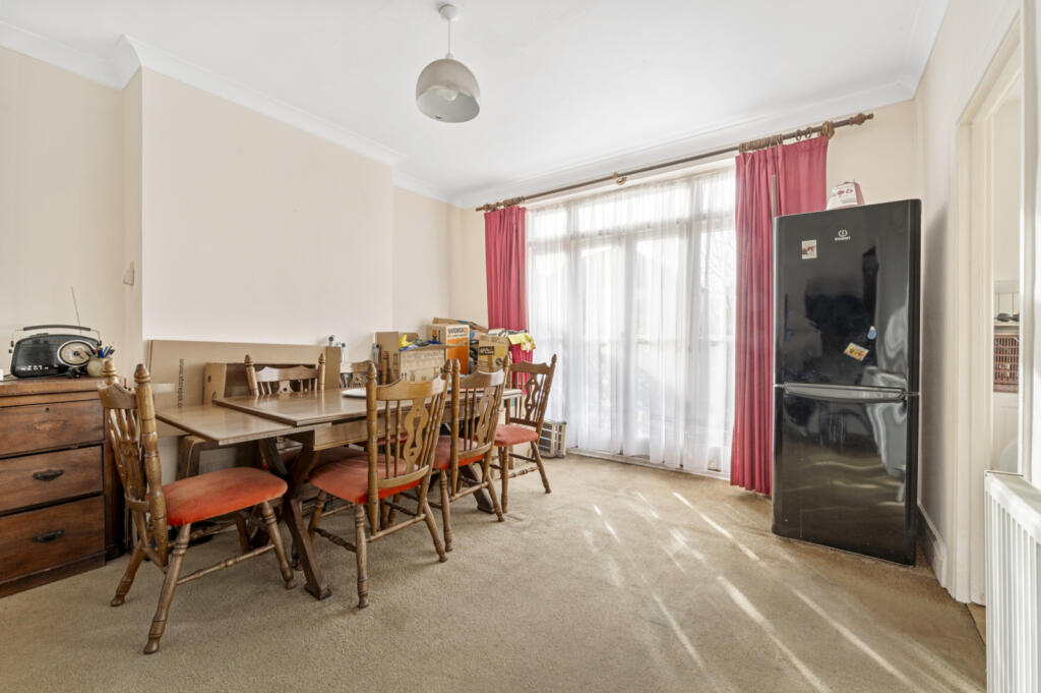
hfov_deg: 102.3
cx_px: 520
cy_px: 346
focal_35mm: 14
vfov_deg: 79.1
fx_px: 419
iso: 200
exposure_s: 1/6
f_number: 16
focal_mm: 14.5
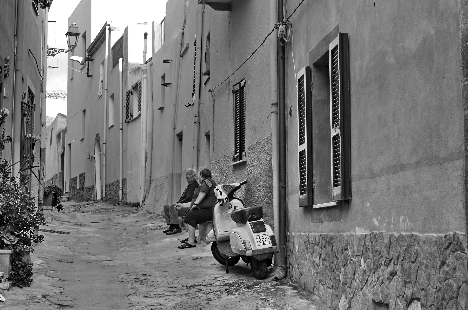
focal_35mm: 68
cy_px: 155
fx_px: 876
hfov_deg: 29.9
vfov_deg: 20.1
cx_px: 234
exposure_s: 1/30
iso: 180
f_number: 10
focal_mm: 45
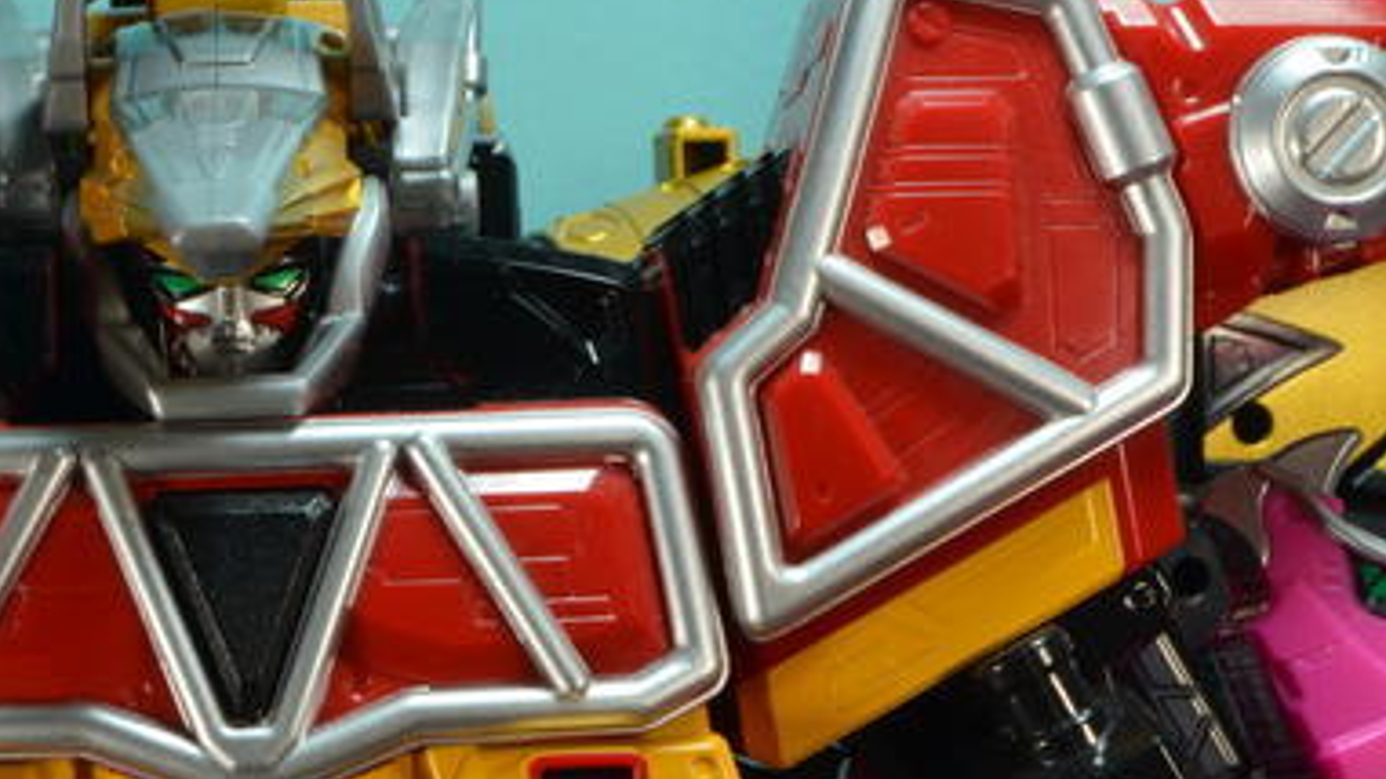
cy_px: 397
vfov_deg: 10.4
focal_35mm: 116
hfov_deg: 18.3
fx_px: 4262
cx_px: 226
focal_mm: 44
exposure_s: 1/2
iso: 100
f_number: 22
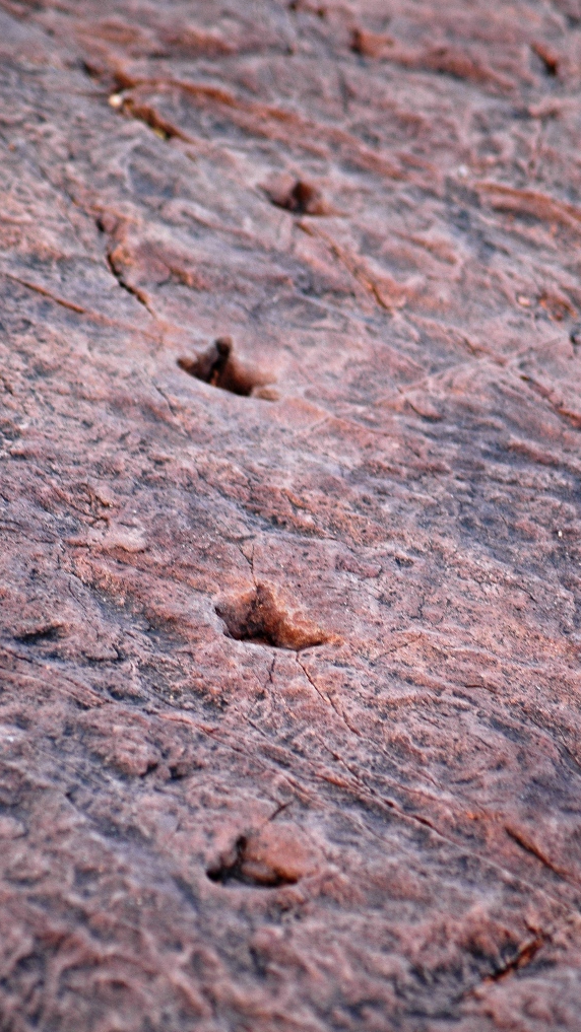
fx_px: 4848
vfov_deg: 12.2
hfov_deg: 6.9
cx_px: 293
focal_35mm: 177
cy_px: 518
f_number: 4.2
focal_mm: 112
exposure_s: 1/50
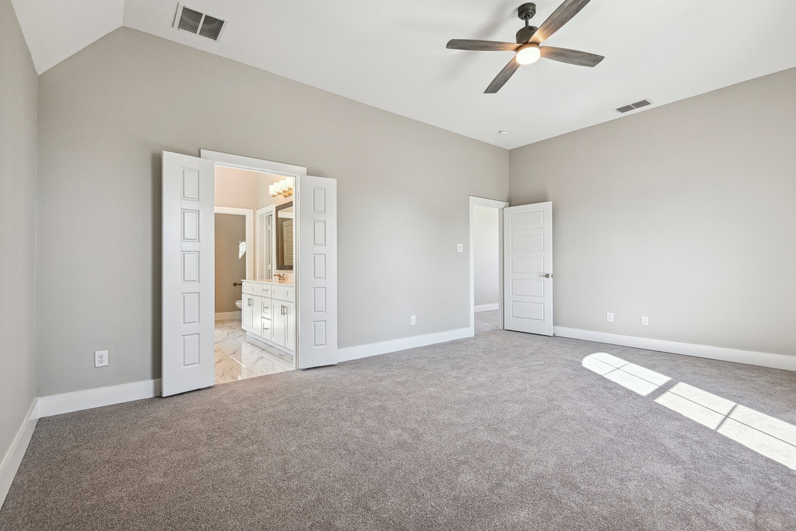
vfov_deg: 73.7
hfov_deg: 96.7
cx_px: 398
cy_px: 266
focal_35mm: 16
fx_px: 354
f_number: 8
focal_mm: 16
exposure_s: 1/80
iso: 400
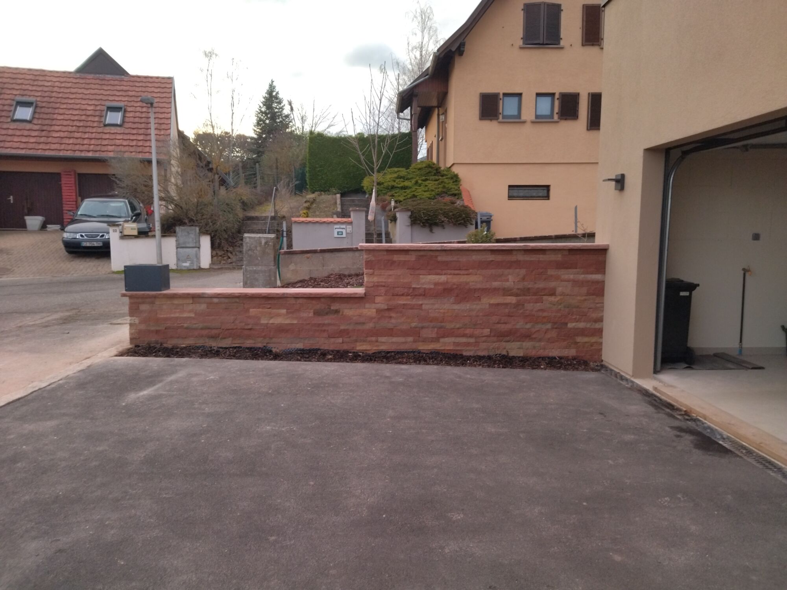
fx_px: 614
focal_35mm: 27
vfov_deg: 51.4
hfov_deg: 65.3
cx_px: 394
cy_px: 295
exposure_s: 1/25
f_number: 1.79
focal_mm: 4.74
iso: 147
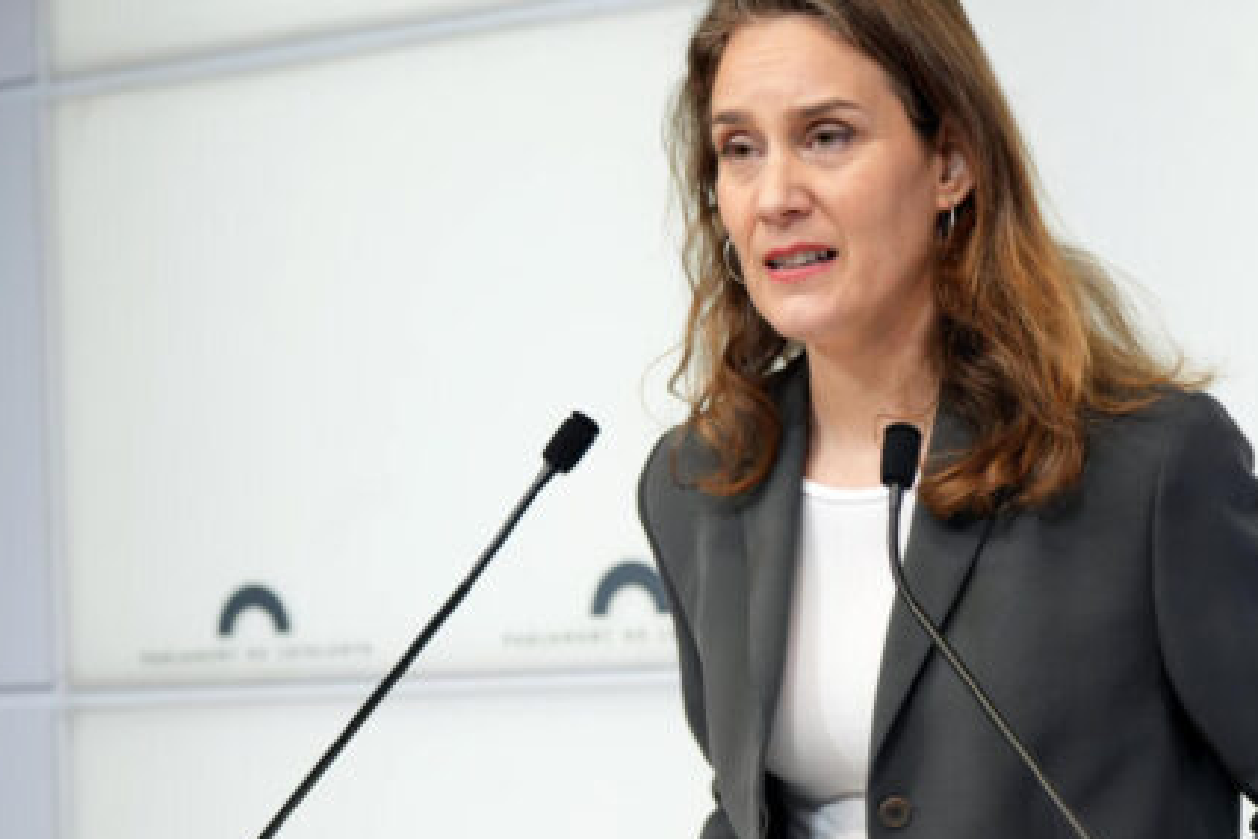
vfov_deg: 10.8
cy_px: 508
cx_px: 694
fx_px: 4438
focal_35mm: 127
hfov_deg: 16.1
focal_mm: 82
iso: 1250
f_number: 4
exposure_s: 1/125
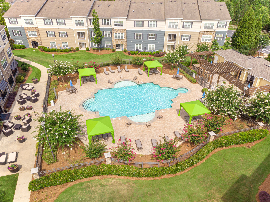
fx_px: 187
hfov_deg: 71.6
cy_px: 101
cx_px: 135
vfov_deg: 56.8
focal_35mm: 24
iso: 100
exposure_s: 1/320
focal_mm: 4.5
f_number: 2.8
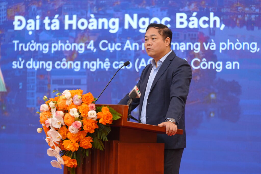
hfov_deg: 10.4
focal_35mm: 197
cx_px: 130
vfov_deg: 7.0
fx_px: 1428
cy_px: 87
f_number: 3.2
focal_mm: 197
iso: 800
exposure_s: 1/160
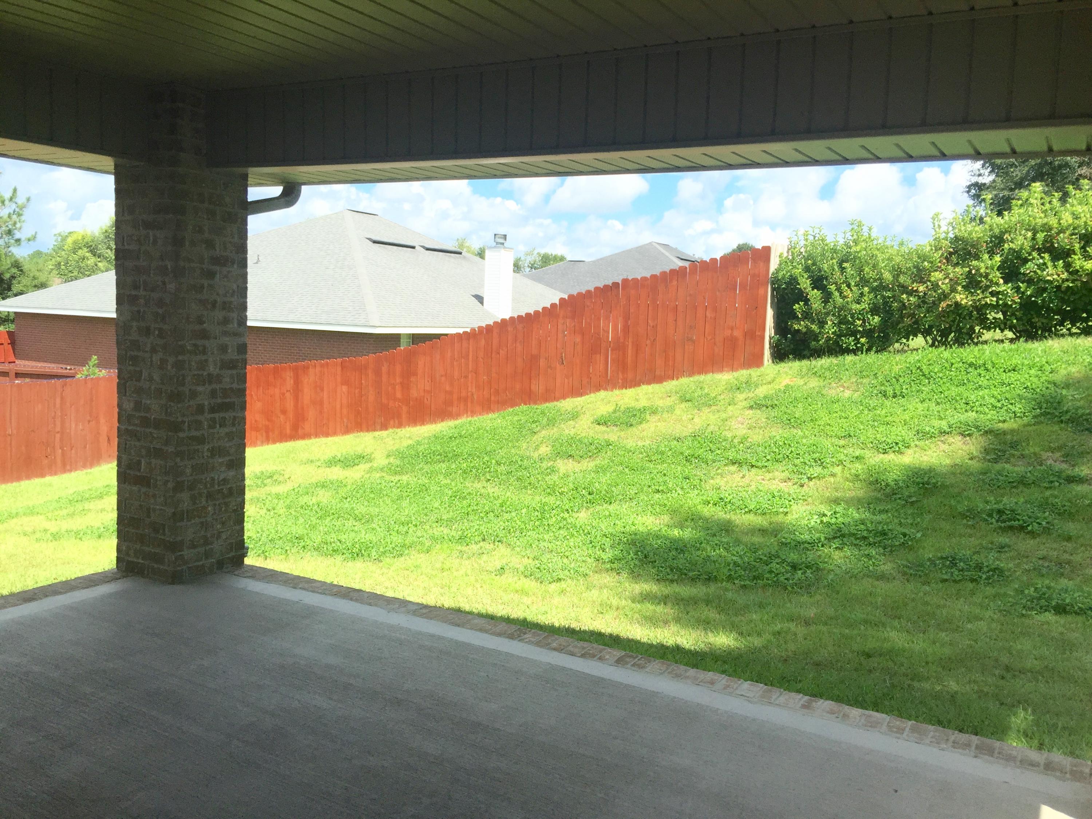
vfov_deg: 48.2
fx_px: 915
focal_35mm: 29
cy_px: 410
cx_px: 546
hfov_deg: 61.7
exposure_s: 1/1412
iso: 32
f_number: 2.2
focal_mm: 4.15
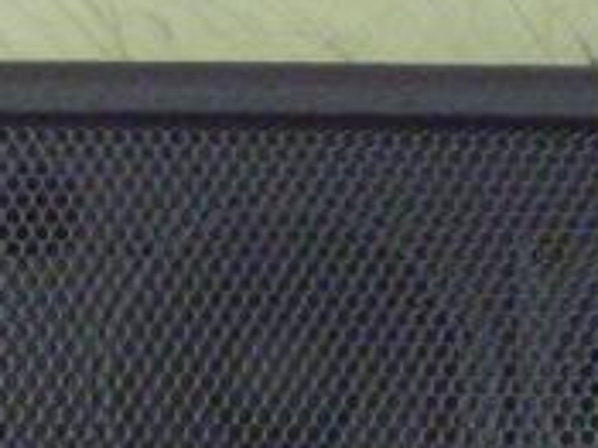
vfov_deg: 11.5
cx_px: -10
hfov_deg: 15.1
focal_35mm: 128
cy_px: 345
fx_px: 2210
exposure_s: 1/50
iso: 800
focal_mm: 6.3
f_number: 3.5
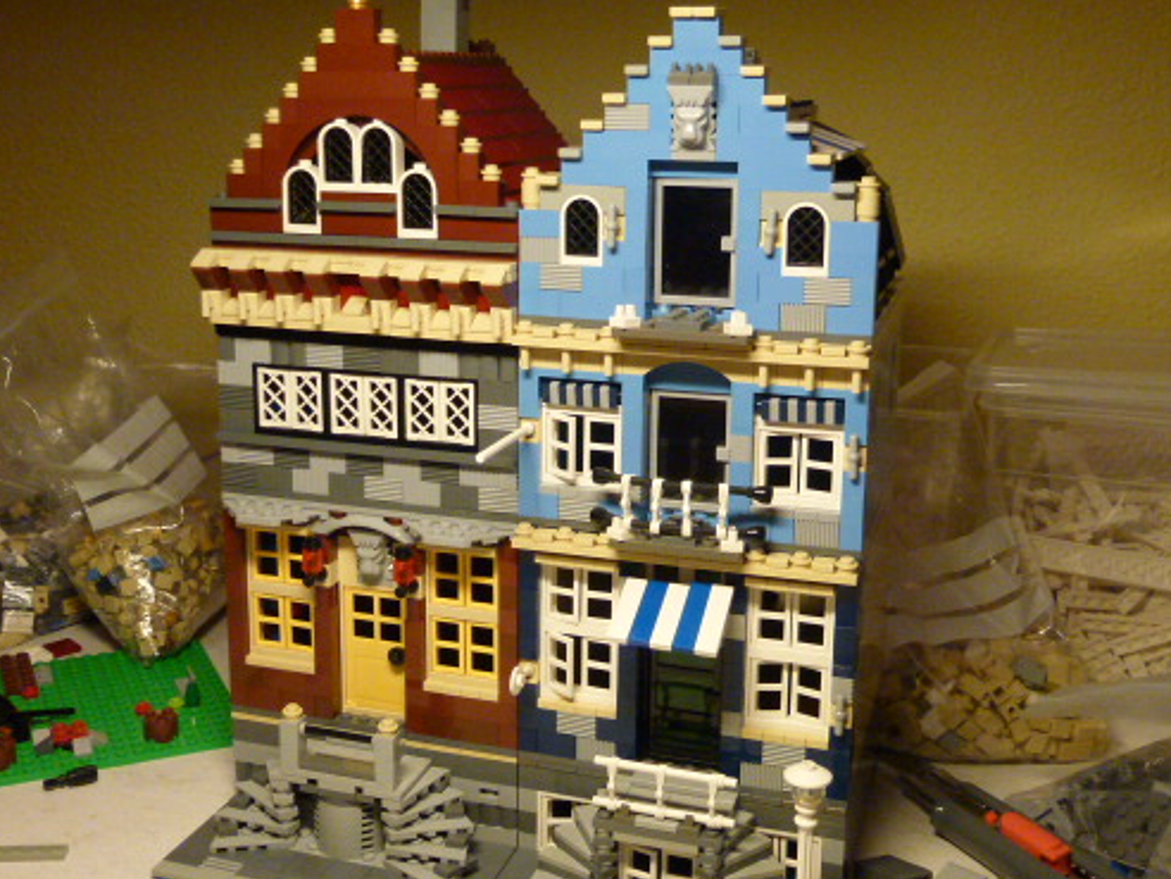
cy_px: 395
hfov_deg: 47.8
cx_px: 536
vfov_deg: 36.8
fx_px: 1319
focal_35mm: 39
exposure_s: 1/60
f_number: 3.5
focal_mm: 5.4
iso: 400
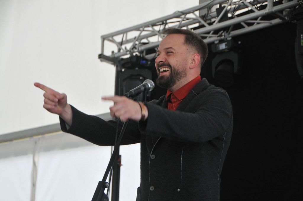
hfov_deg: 21.9
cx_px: 152
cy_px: 100
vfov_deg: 14.7
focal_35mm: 93
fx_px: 782
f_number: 4.8
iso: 320
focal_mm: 62
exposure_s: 1/60
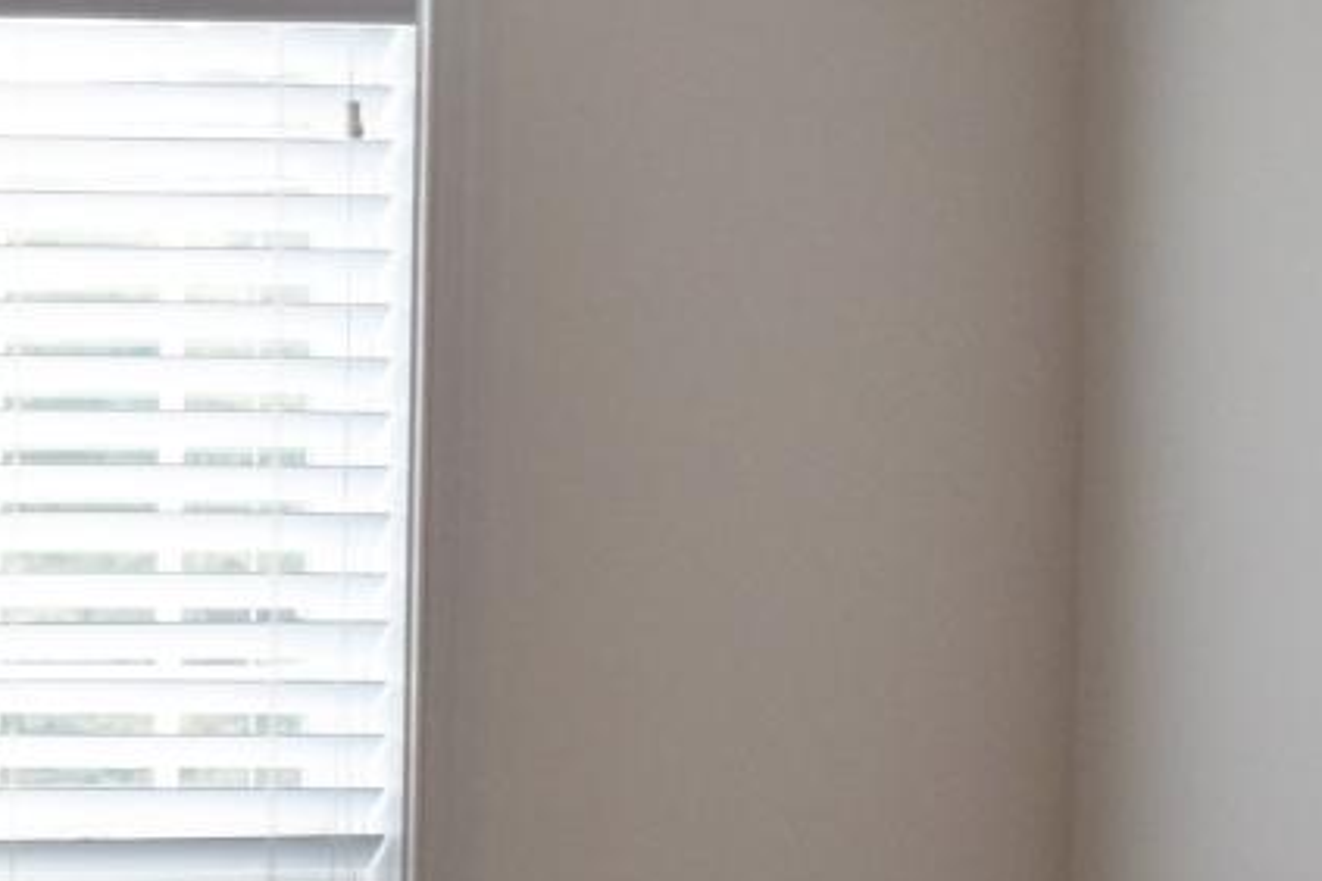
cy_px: 1129
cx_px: -1516
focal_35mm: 181
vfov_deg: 7.5
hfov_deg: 10.3
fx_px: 6662
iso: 250
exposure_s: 1/125
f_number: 4
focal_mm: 25
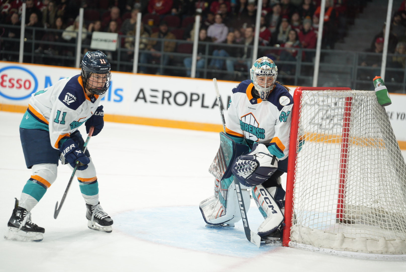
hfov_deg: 18.2
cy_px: 136
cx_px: 203
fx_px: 1271
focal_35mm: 113
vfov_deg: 12.2
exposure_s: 1/640
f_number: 2.8
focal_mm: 112.6
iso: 1250
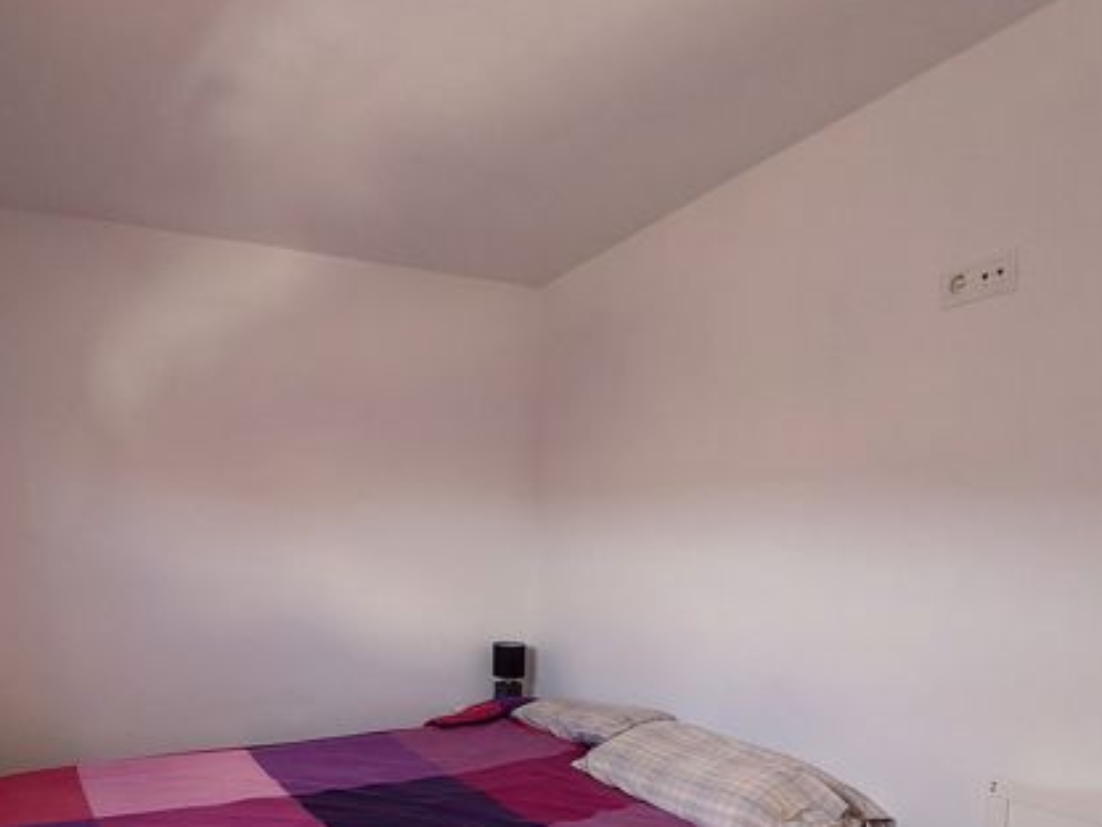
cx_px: 486
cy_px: 588
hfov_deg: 76.1
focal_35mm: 22
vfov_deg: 58.8
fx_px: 700
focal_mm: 1.74
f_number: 2.2
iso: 125
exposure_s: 1/50
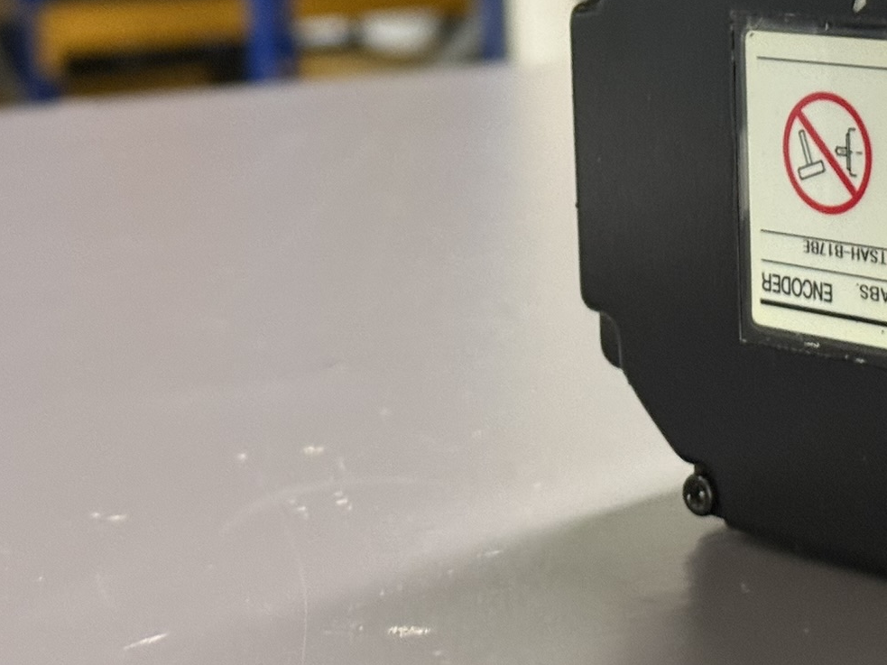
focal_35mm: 100
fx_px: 2562
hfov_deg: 19.5
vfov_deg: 14.8
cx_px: 703
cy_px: 226
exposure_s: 1/33
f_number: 1.78
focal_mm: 6.76
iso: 400
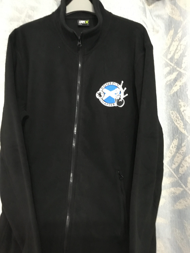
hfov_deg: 45.4
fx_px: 227
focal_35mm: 31
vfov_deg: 58.4
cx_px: 95
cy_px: 126
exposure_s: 1/17
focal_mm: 3.3
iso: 500
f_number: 2.4
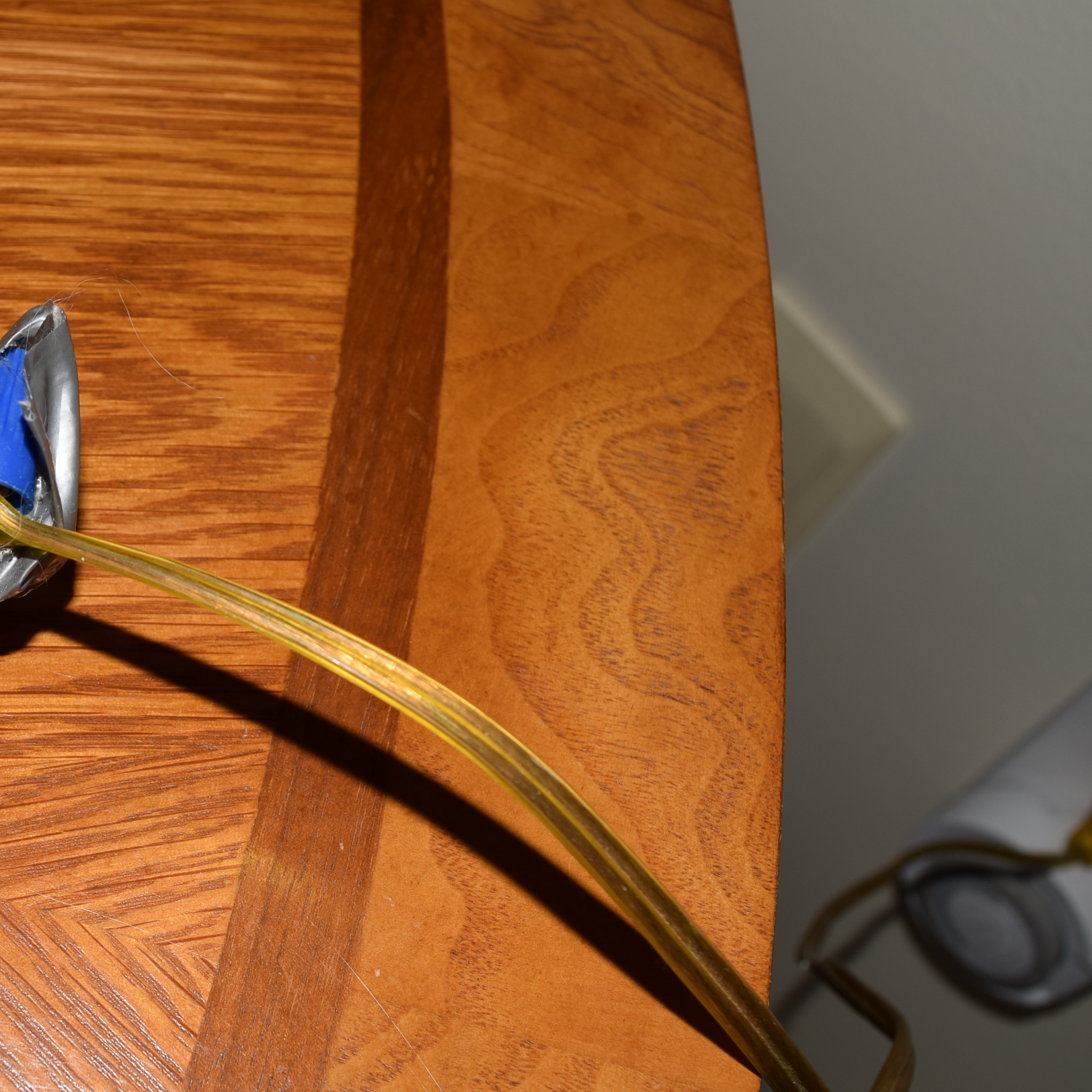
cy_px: 635
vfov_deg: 36.0
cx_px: 161
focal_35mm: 47
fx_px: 1677
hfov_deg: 34.5
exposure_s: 1/60
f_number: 8
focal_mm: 20
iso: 100
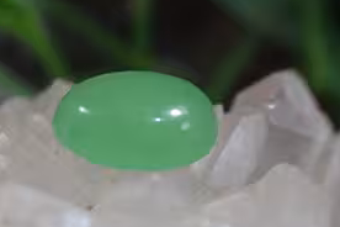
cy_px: 131
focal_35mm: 113
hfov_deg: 18.1
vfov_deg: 12.1
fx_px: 1067
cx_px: 140
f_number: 5.6
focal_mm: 52
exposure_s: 1/60
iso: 560
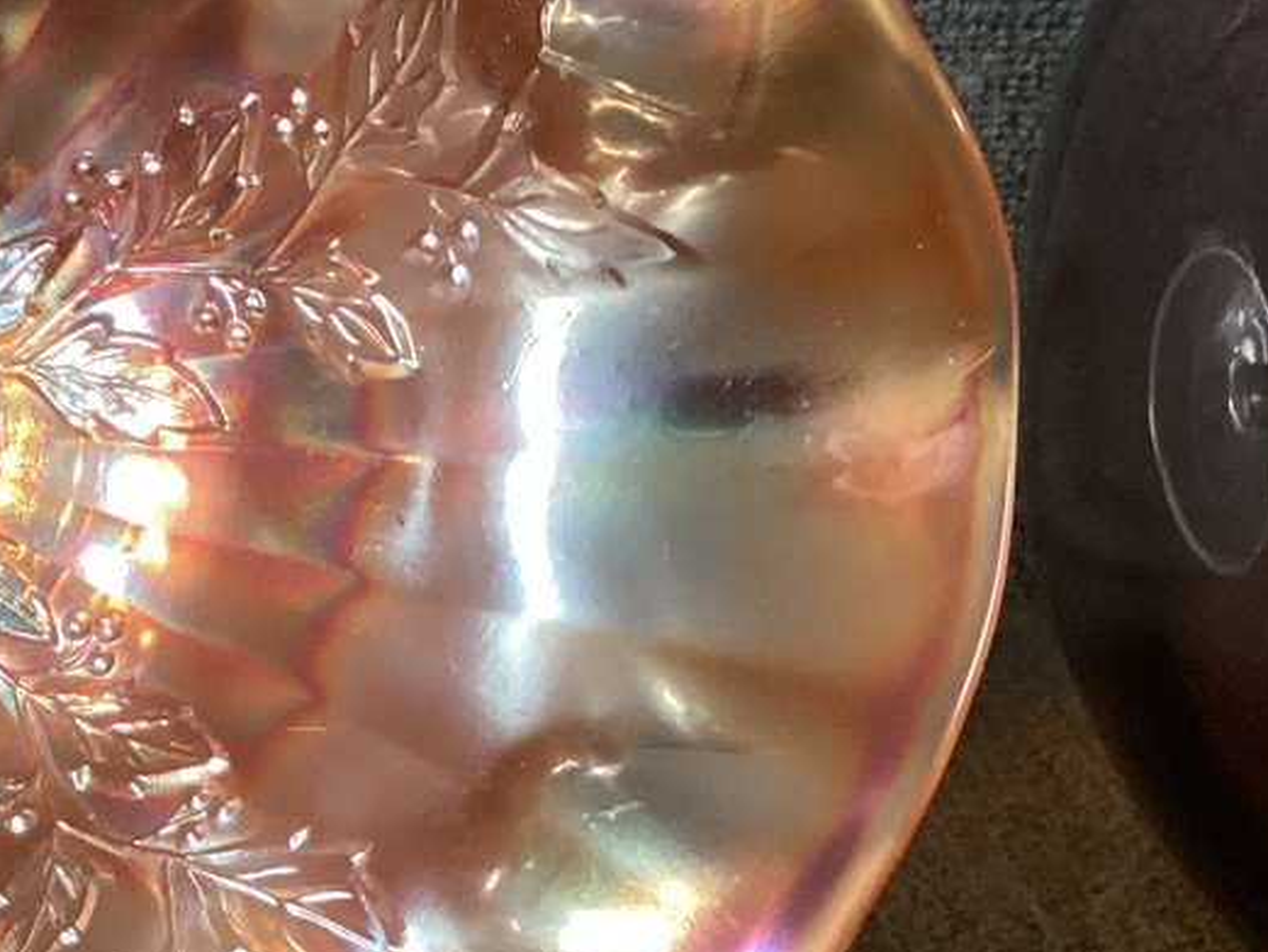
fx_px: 3298
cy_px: 481
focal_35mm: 90
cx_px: -130
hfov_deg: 20.7
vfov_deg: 16.4
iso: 320
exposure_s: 1/40
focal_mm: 3.3
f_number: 2.4
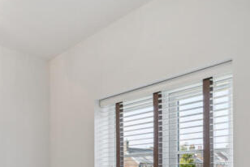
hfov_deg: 47.8
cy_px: 172
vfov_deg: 34.8
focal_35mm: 34
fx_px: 236
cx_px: 9
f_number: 5.6
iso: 640
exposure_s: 1/80
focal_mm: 16
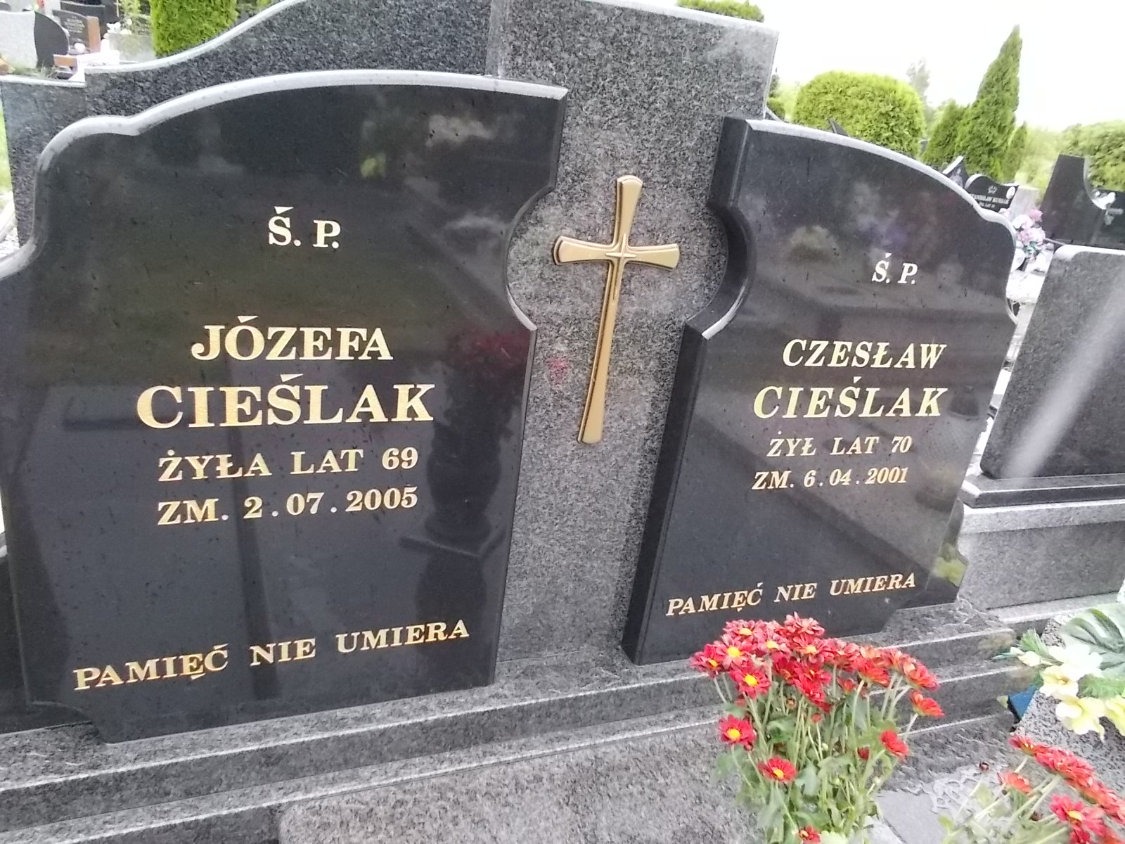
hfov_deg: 67.3
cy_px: 422
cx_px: 562
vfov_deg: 53.1
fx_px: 845
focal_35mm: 26
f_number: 3.2
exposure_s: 1/320
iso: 400
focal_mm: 4.6
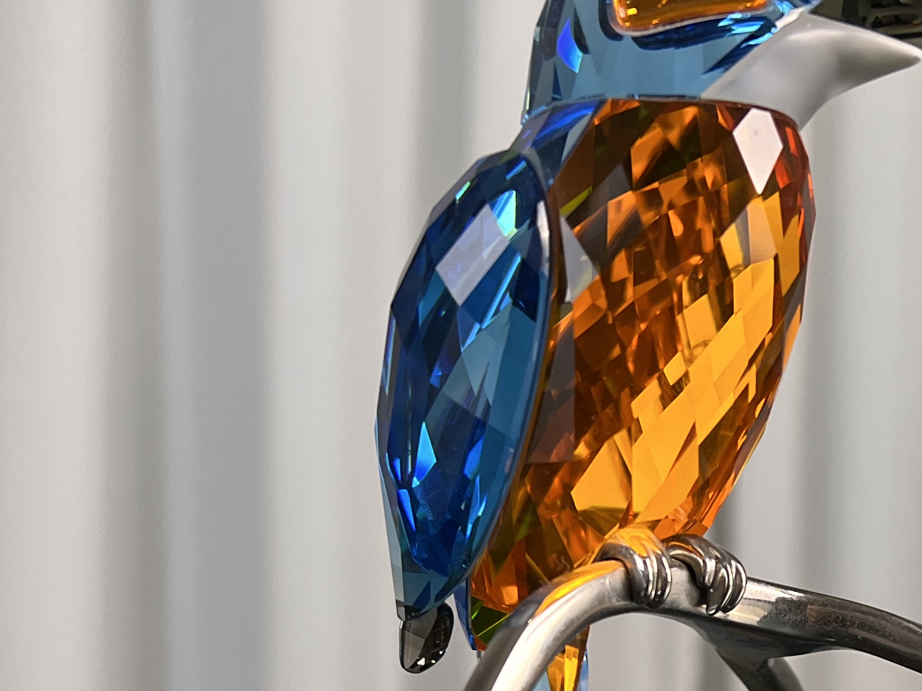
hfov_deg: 26.6
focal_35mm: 70
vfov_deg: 20.2
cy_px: 724
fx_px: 1864
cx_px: 875
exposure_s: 1/100
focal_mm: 5.7
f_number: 1.5
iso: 125
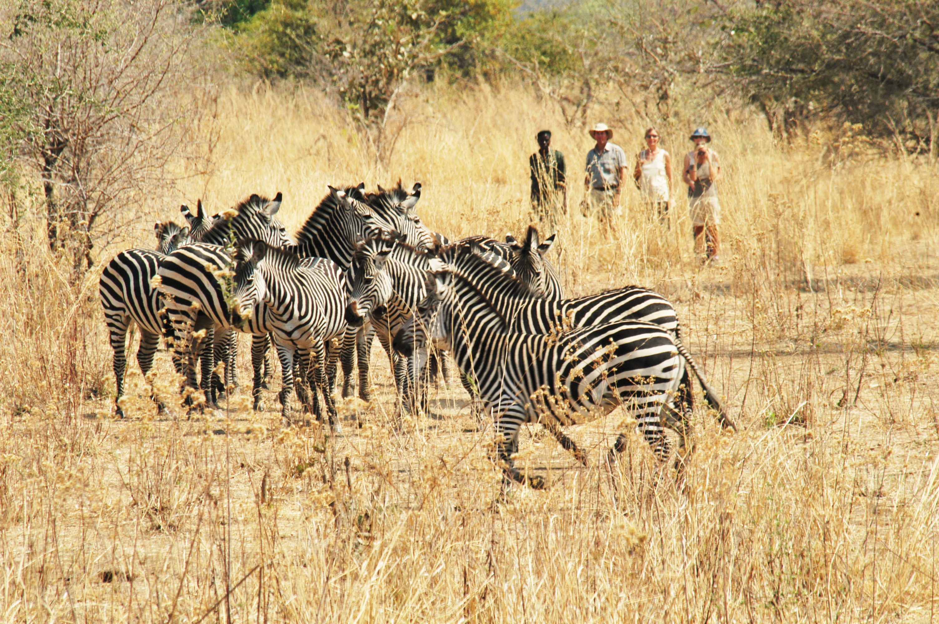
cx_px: 470
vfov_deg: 2.3
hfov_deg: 3.4
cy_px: 312
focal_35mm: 600
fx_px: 15636
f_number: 14
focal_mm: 400
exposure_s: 1/250
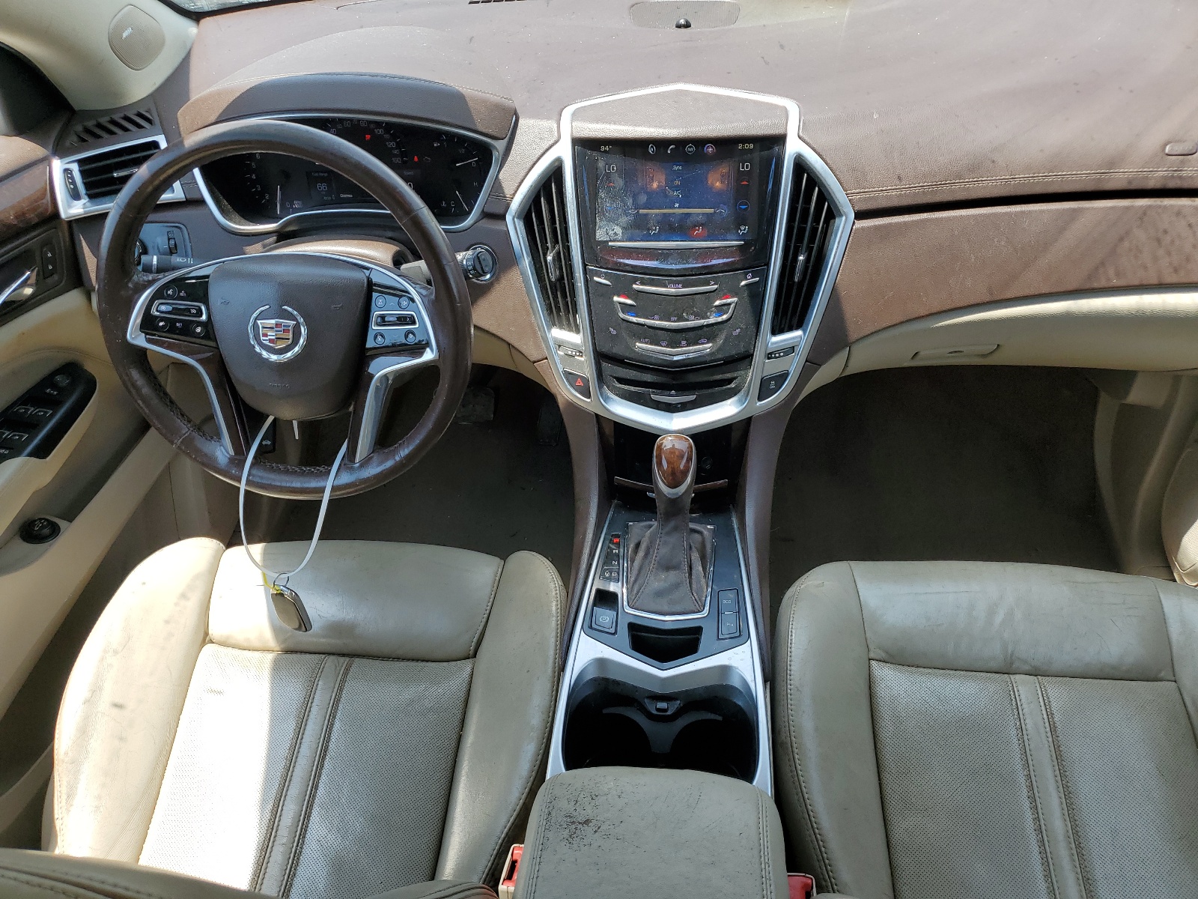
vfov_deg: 53.1
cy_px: 450
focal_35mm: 26
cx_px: 599
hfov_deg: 67.3
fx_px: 900
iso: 50
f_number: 1.5
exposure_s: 1/625
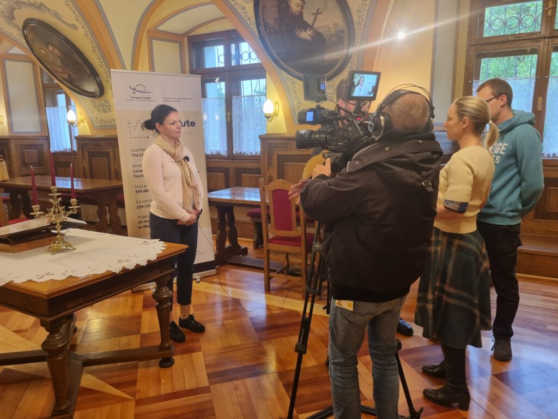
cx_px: 279
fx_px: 419
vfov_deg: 53.1
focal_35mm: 26
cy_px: 210
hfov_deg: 67.3
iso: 200
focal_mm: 5.4
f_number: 1.8
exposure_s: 1/50
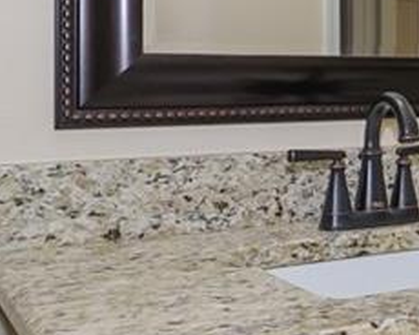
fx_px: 831
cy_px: 68
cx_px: 581
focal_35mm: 67
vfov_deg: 22.5
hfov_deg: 23.9
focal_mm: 16
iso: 1000
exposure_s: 1/250
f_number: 9
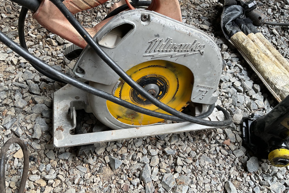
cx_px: 148
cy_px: 98
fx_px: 249
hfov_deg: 60.3
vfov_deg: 42.3
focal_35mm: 31
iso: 25
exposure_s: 1/120
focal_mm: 3
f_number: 1.8
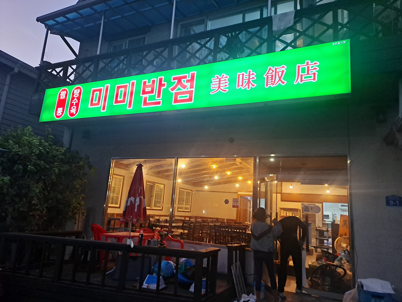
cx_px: 201
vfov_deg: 56.8
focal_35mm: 24
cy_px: 151
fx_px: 279
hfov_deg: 71.6
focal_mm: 5.23
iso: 125
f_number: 1.8
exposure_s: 1/60
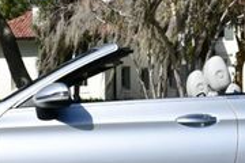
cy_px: 33
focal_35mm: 142
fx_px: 966
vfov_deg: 9.6
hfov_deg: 14.4
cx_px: 124
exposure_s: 1/320
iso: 100
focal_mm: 20
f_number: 9
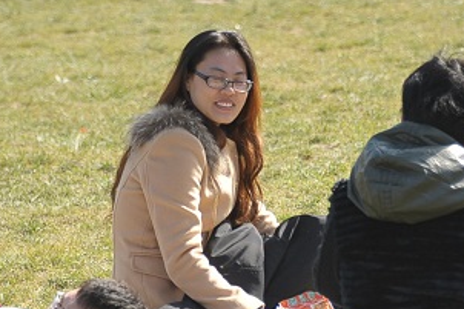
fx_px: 3864
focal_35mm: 300
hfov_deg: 6.9
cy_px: 251
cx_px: 224
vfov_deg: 4.6
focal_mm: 112
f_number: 5.3
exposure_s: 1/320
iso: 200
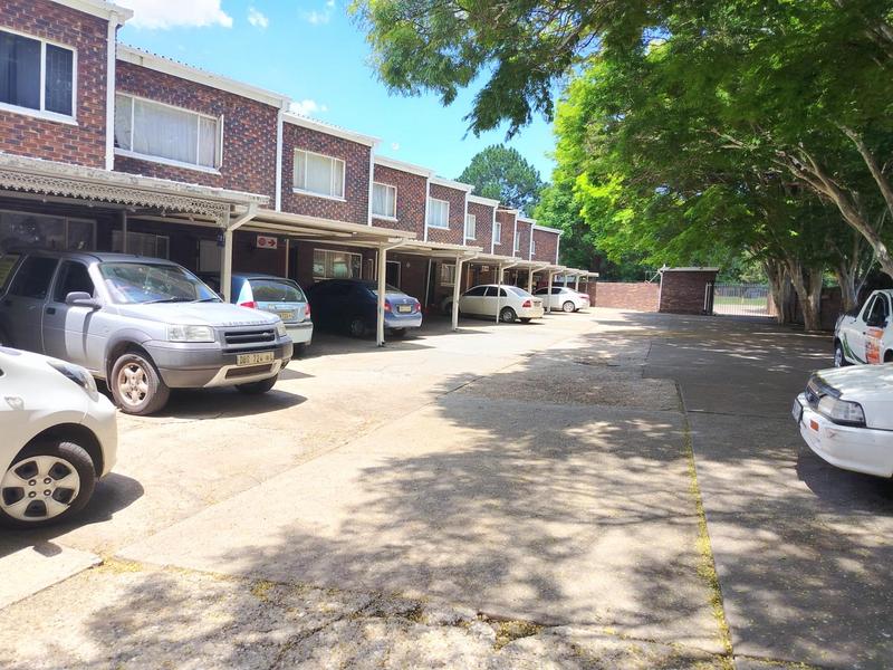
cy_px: 335
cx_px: 446
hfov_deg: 71.6
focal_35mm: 24
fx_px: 619
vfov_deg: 56.8
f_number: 1.75
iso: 100
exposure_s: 1/329
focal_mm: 5.25
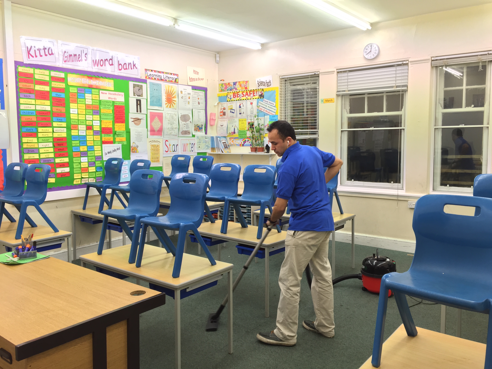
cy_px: 184
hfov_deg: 61.7
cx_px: 246
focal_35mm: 29
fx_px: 412
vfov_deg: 48.2
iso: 40
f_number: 2.2
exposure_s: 1/50
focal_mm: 4.15
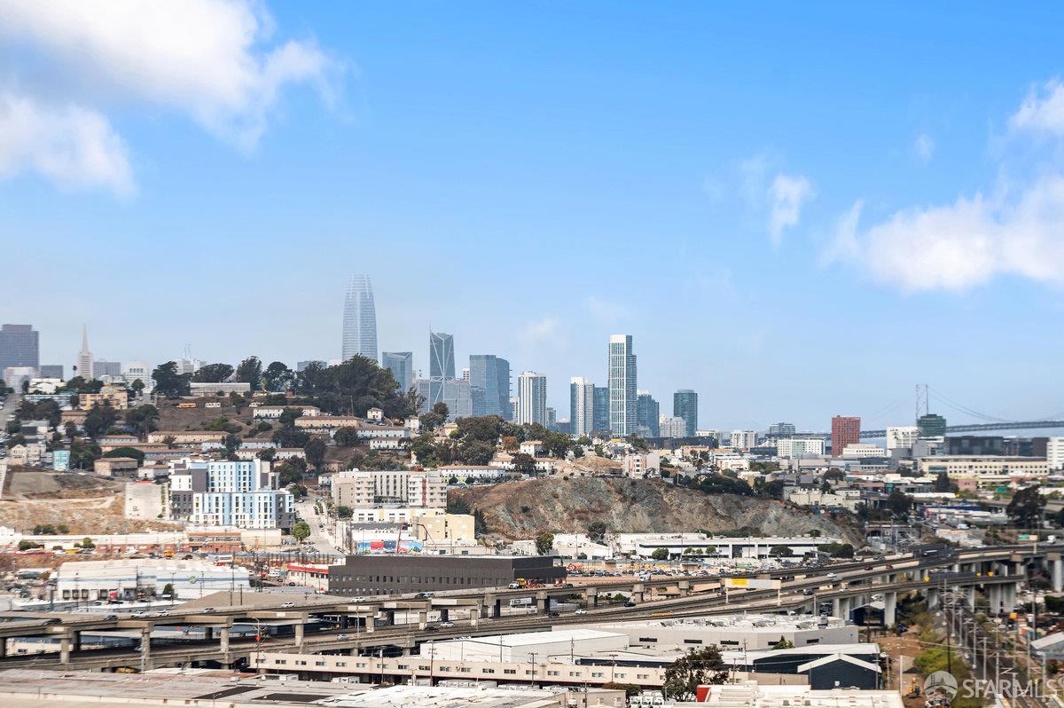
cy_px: 354
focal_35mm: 120
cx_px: 532
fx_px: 3544
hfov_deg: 17.1
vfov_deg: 11.4
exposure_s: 1/4000
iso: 800
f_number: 8
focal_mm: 120
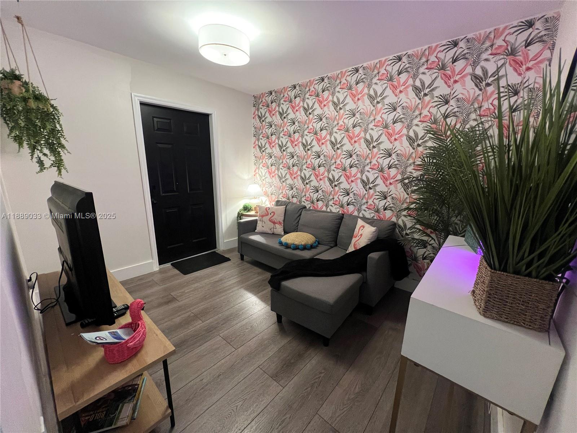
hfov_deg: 106.2
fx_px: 217
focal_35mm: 13
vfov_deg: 89.9
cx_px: 288
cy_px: 216
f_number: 1.8
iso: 400
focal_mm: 1.57
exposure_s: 1/60
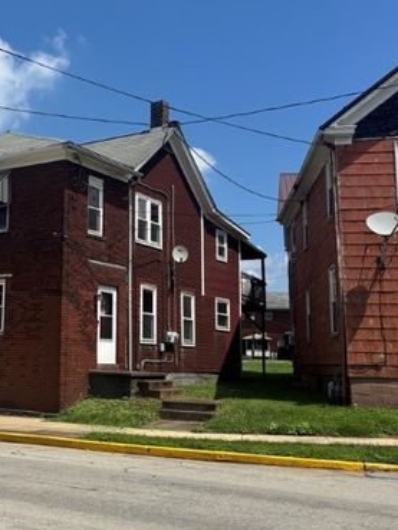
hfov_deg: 29.8
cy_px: 236
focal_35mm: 47
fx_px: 720
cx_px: 50
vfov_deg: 40.4
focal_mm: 5.96
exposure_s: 1/4255
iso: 50
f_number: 1.6
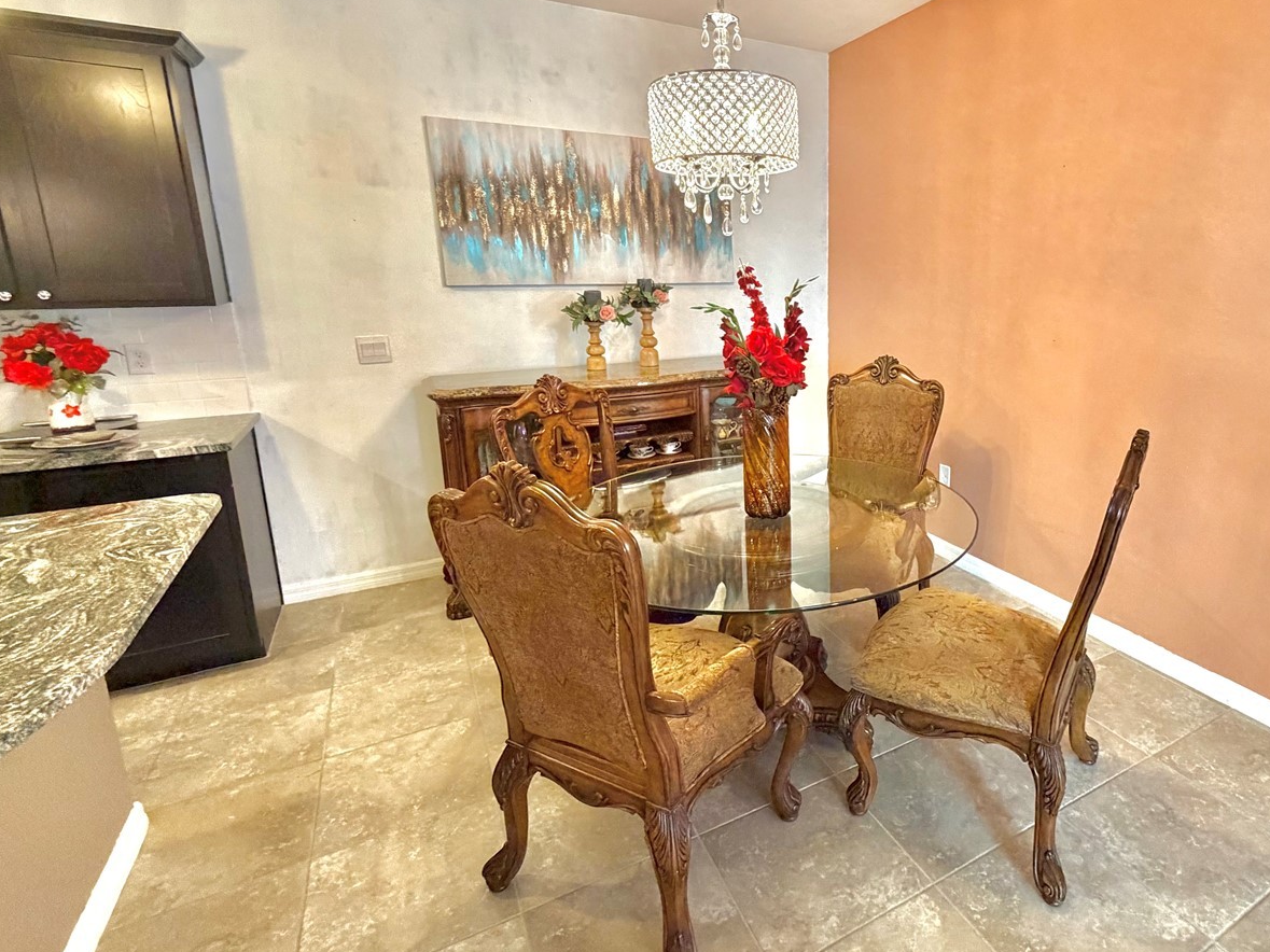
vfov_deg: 68.4
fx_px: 697
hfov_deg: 82.7
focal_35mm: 19
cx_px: 810
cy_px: 415
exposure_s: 1/60
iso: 500
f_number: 2.2
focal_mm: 2.22
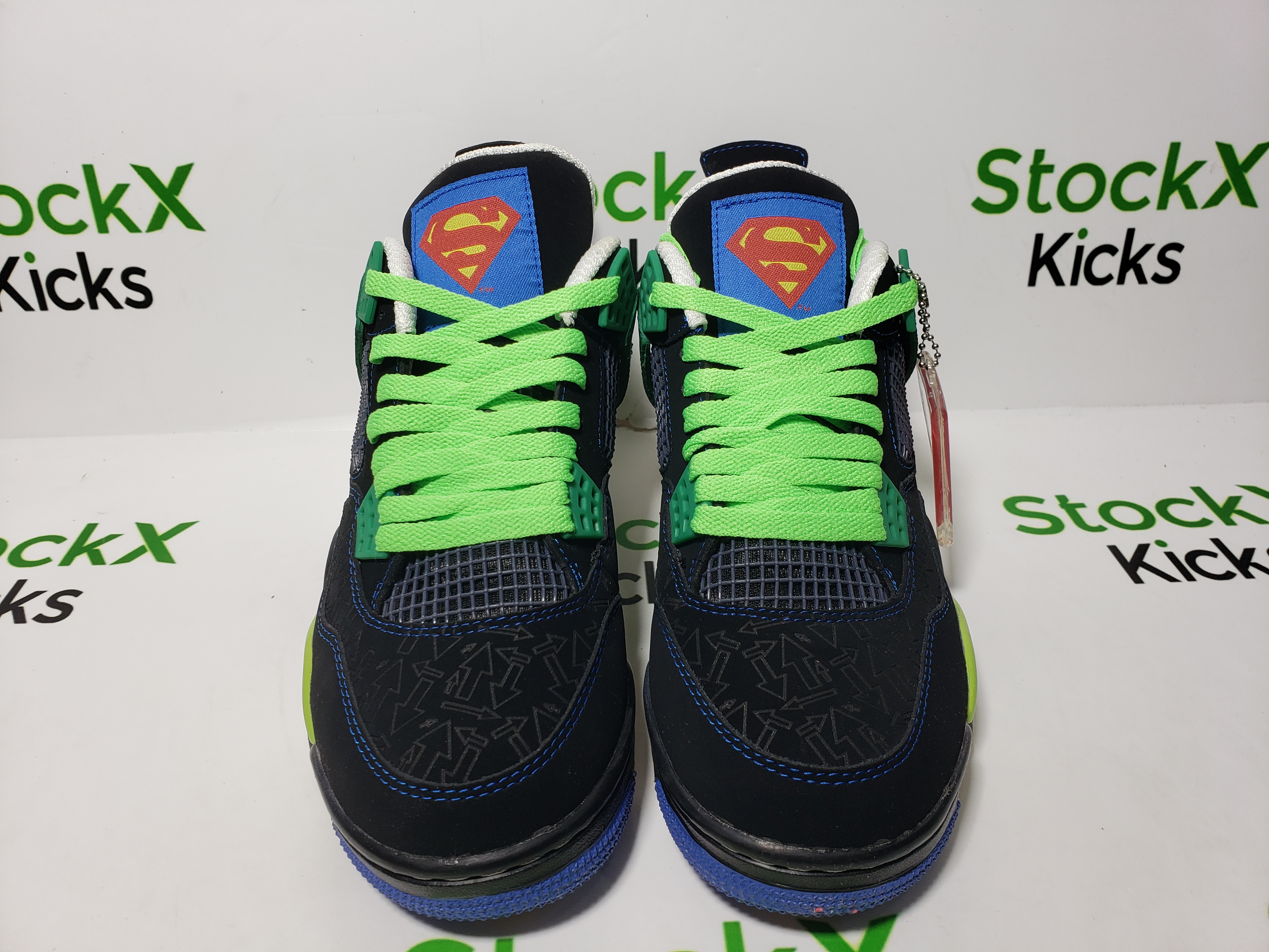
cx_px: 634
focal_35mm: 26
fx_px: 953
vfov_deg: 53.1
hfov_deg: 67.3
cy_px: 476
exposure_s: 1/165
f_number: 2.4
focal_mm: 4.3
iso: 50
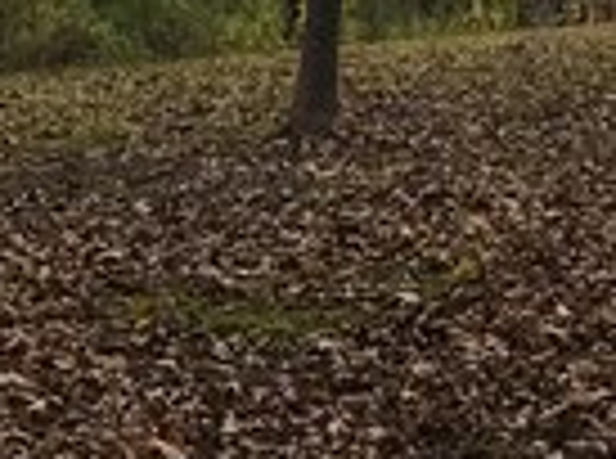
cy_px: -297
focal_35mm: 210
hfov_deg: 9.1
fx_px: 3727
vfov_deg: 6.9
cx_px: 1070
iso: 20
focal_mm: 3.99
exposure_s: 1/279
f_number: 1.8
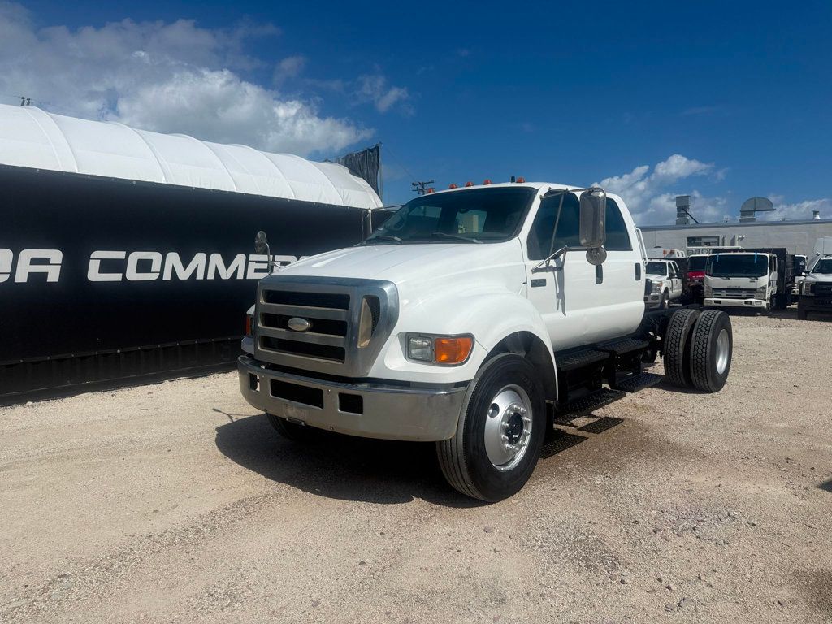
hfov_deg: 71.6
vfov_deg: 56.8
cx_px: 416
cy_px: 312
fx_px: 577
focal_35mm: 24
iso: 64
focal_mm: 6.76
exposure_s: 1/14286
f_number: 1.78
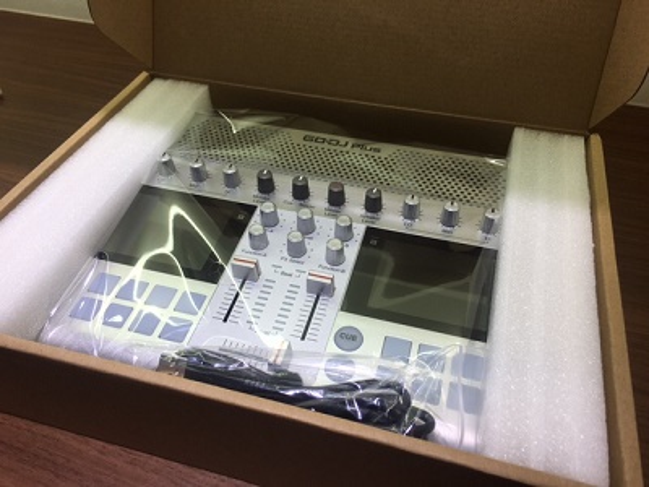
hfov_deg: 61.7
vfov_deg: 48.2
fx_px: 544
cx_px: 324
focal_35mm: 29
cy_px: 244
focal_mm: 4.15
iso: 25
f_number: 2.2
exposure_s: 1/156
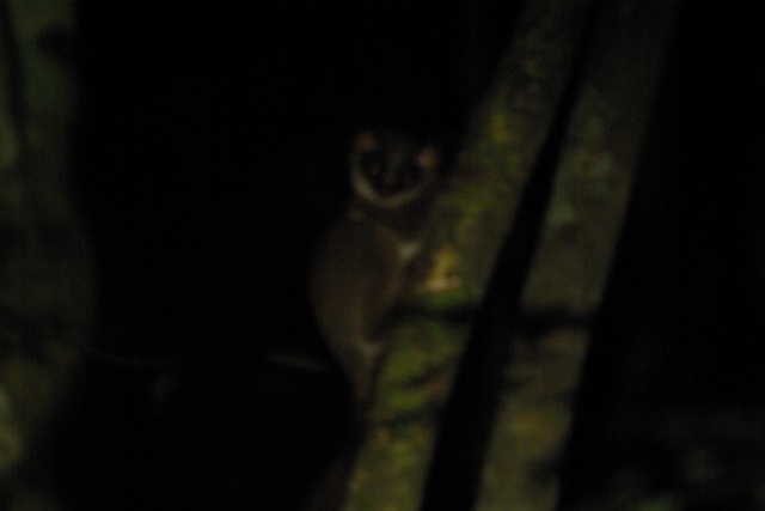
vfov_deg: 2.2
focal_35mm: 630
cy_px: 256
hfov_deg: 3.3
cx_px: 382
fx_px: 13390
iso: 1600
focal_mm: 420
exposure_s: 1/30
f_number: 6.7
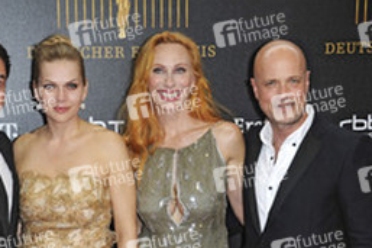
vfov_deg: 12.5
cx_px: 125
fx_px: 1126
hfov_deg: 18.7
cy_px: 212
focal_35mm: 109
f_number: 6.3
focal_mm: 62
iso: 500
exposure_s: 1/160
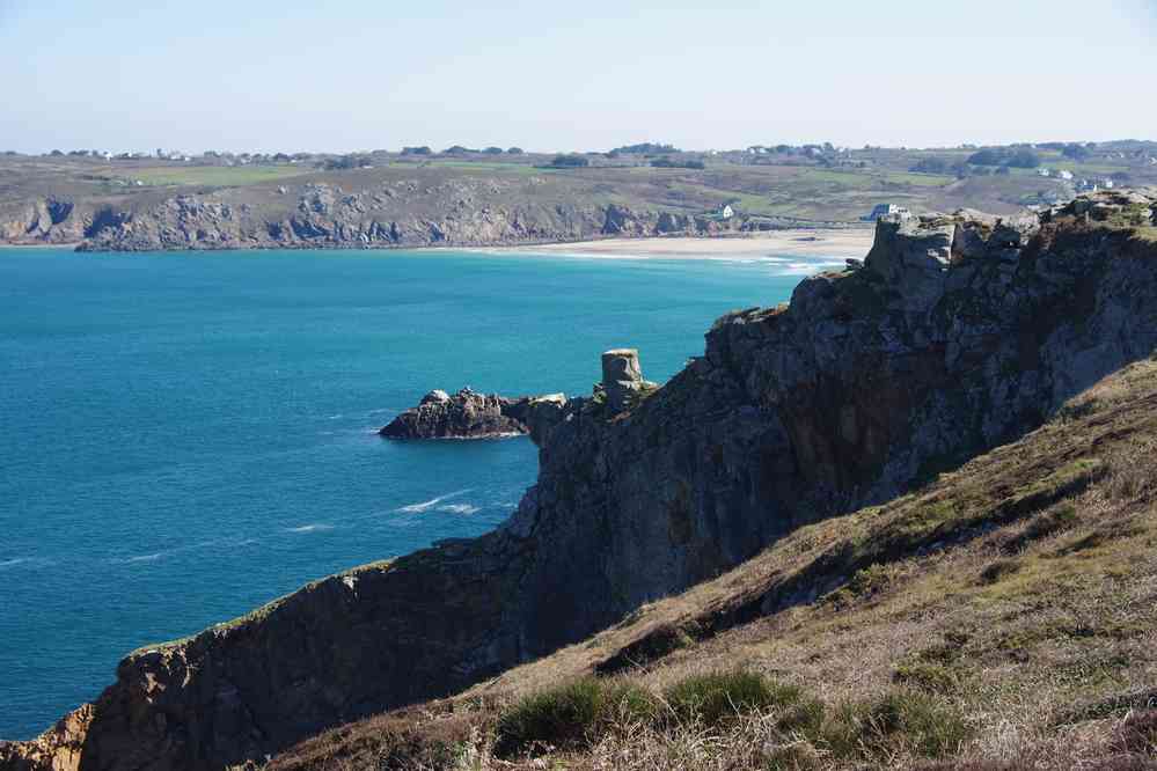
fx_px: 2057
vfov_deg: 21.2
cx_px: 578
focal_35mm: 64
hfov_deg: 31.4
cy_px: 386
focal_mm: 42.5
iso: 200
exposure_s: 1/80
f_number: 10
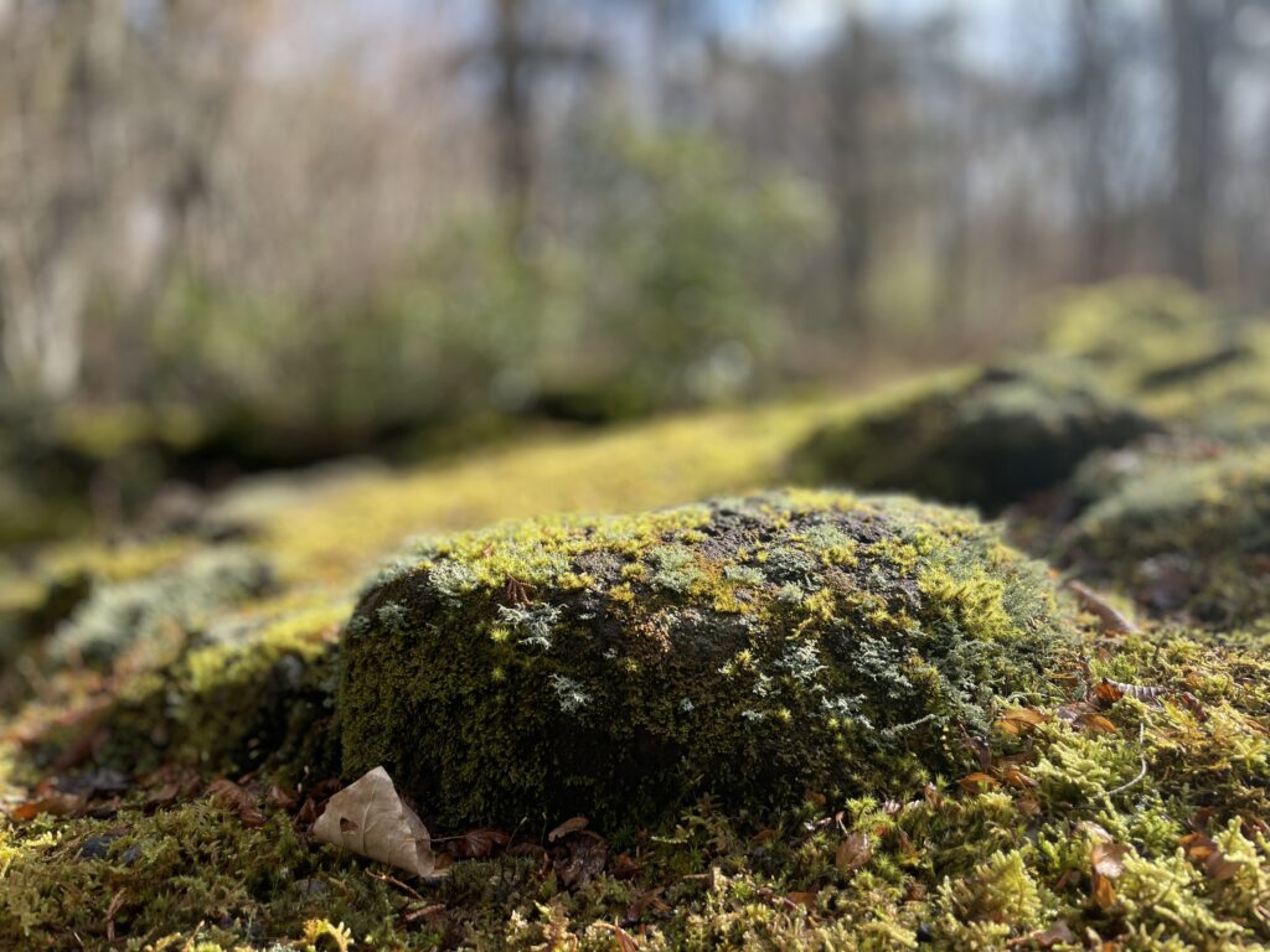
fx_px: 954
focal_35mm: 26
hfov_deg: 67.3
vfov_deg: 53.1
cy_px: 476
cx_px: 635
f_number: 1.6
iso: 50
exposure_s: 1/769
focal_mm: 4.2
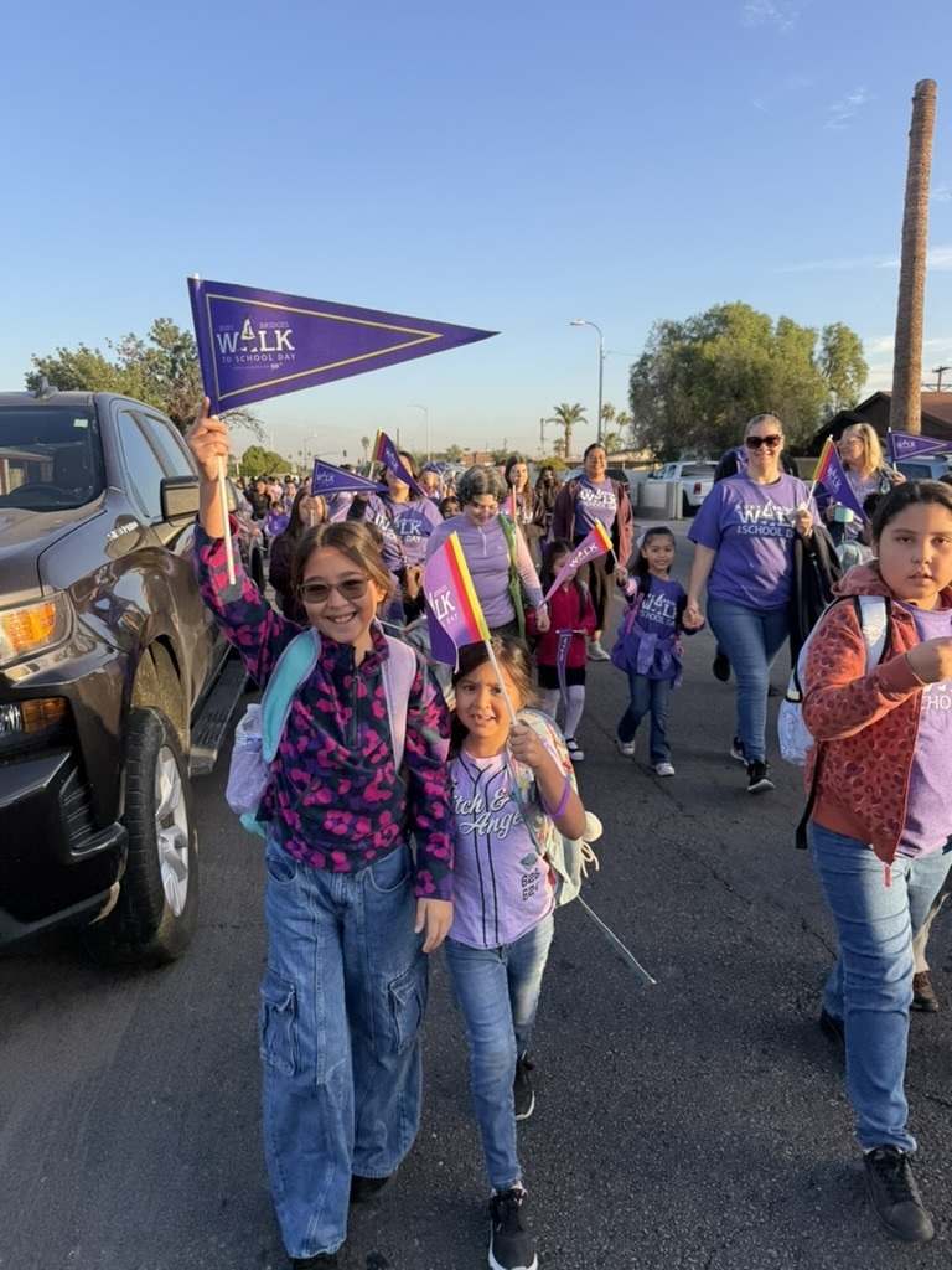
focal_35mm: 24
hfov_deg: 56.8
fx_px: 880
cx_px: 476
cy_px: 635
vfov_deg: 71.6
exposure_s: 1/931
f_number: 1.78
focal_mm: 6.76
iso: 80
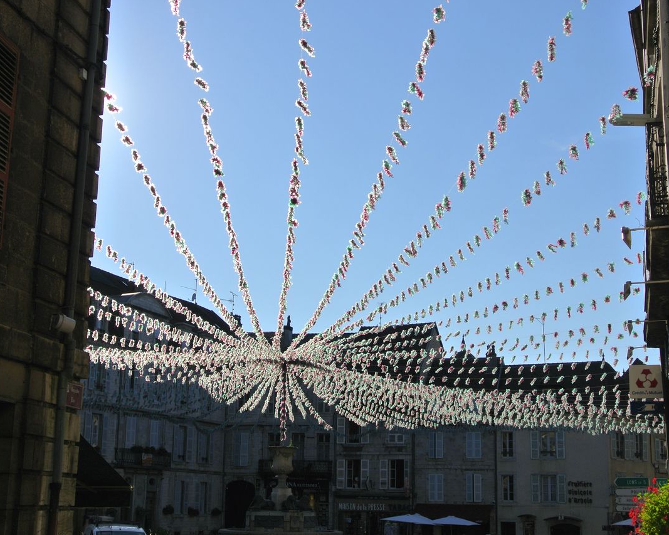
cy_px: 267
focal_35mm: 53
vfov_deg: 28.6
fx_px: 1049
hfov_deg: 35.4
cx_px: 334
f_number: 5
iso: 100
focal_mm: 17.5
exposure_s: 1/1000
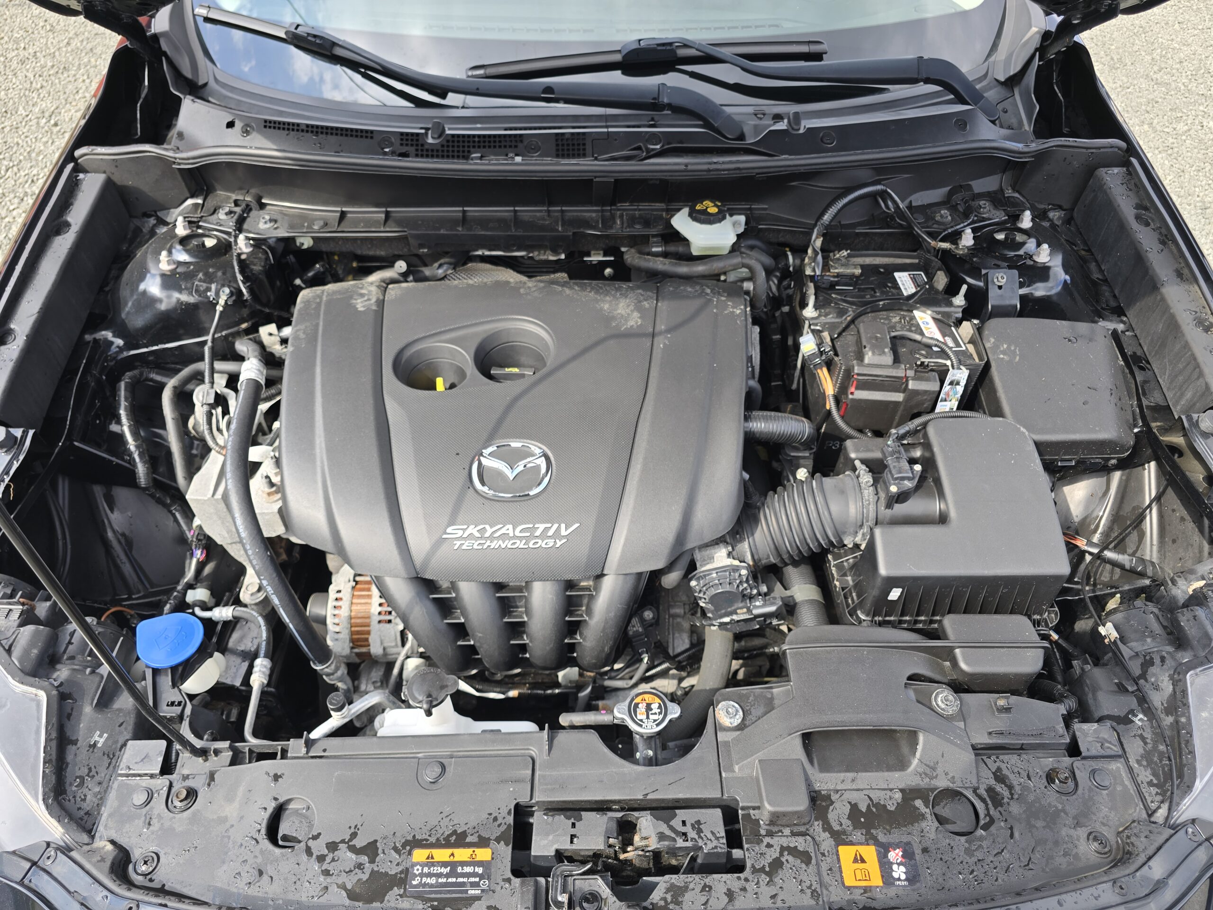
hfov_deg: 73.9
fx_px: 806
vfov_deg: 58.9
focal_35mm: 23
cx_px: 606
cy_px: 455
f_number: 1.7
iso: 20
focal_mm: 6.3
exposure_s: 1/180
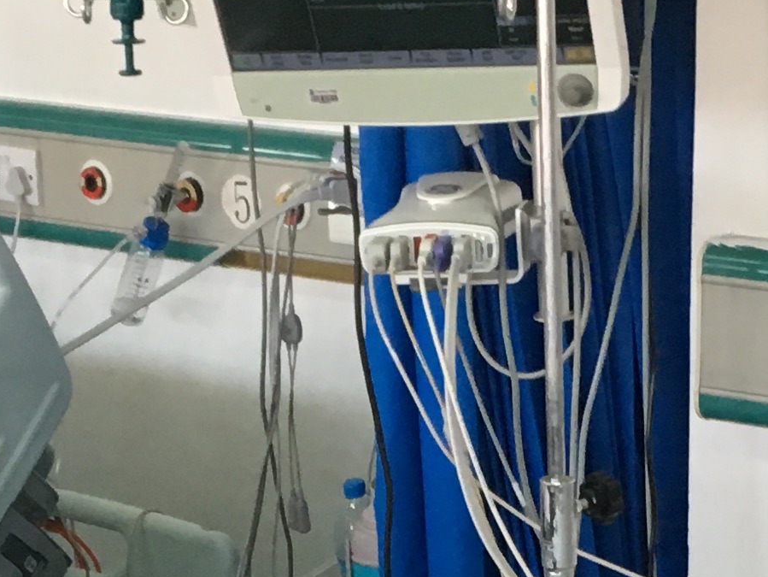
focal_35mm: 130
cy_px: 929
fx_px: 2885
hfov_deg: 15.1
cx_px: 501
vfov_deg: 10.9
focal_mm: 4.15
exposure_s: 1/33
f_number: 2.2
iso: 64
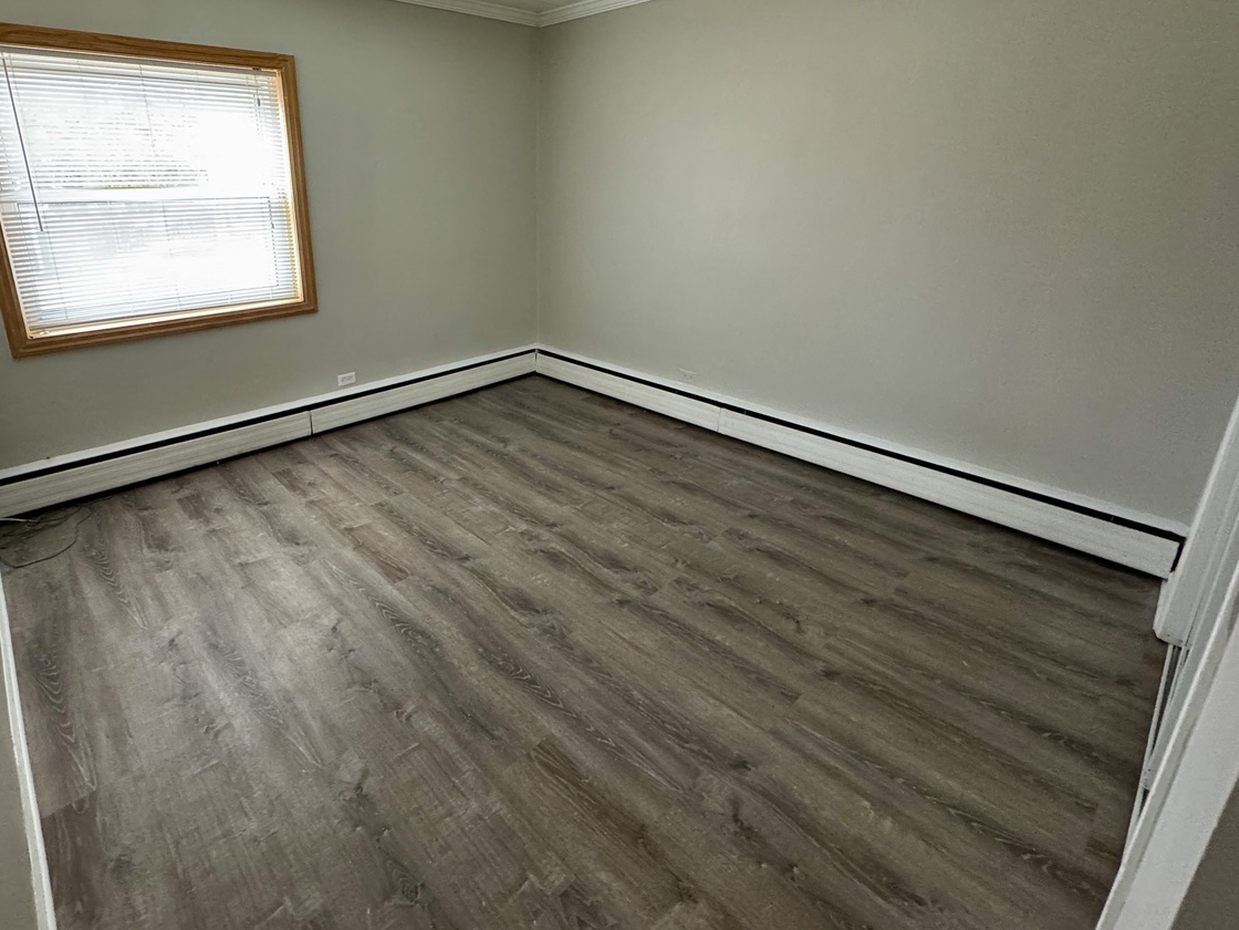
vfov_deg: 70.8
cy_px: 370
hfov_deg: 87.0
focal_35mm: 18
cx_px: 517
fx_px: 644
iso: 500
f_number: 2.2
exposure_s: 1/60
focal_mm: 2.22
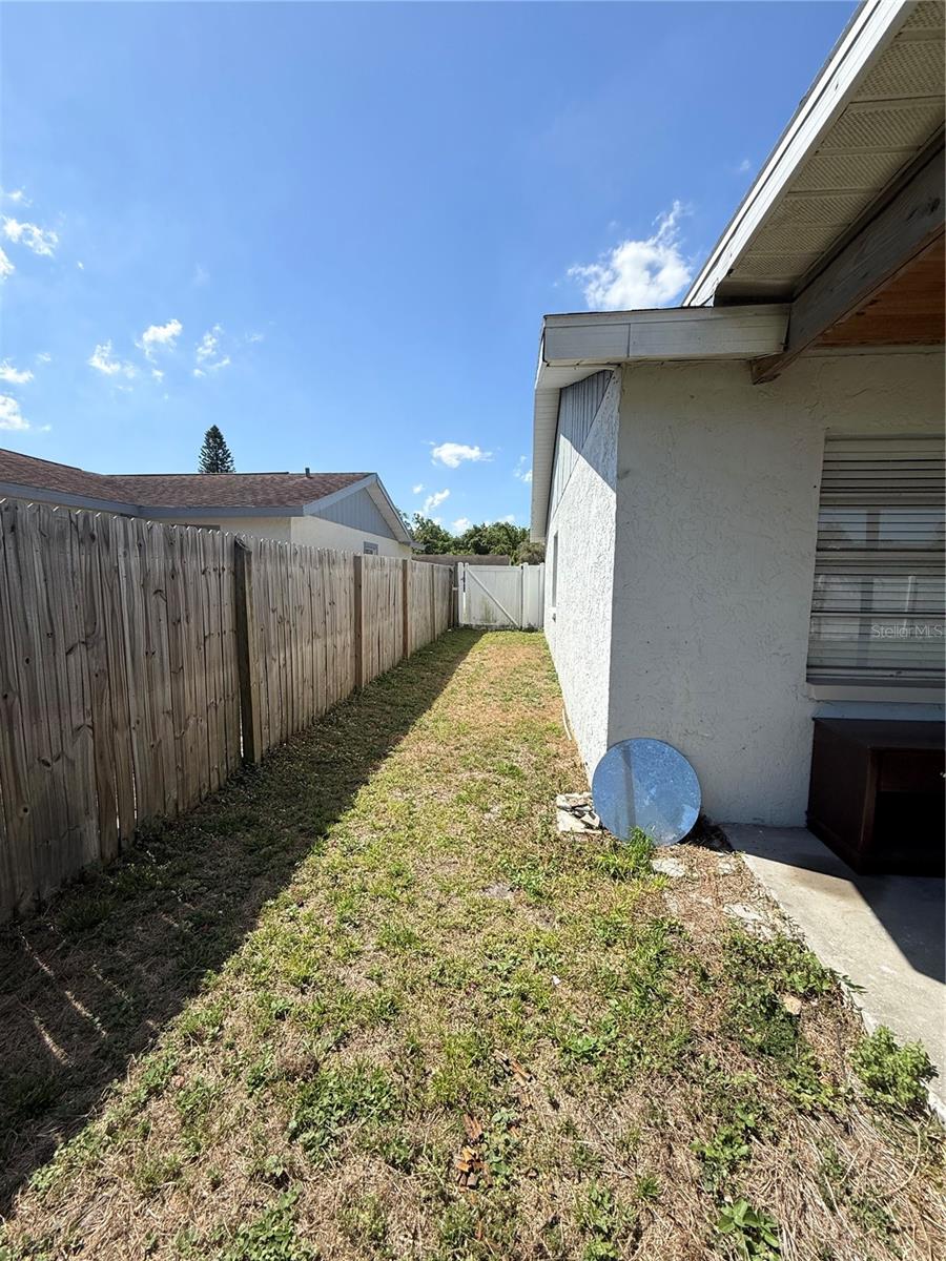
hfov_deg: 85.7
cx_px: 473
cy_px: 630
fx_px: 510
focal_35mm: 14
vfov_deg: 102.1
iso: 50
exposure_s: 1/2320
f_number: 2.2
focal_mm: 2.22
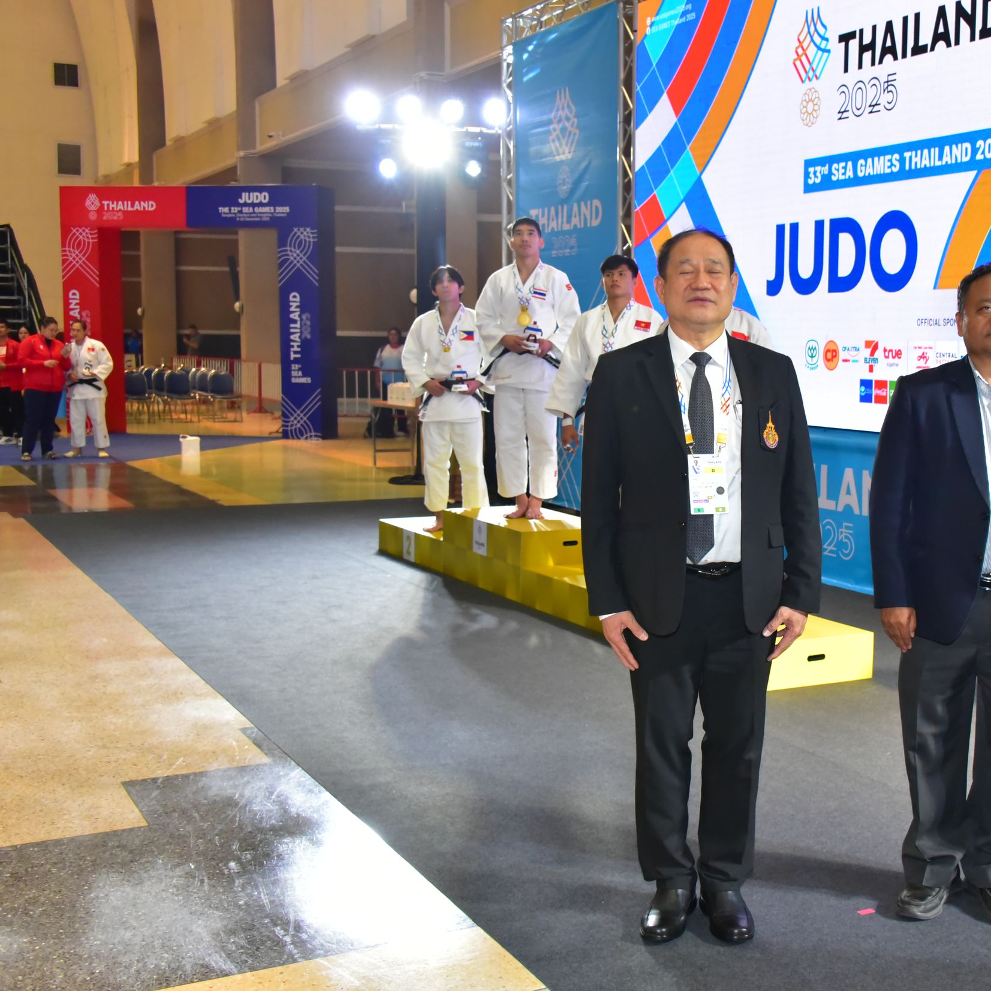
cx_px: 716
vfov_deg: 37.6
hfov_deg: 36.8
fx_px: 1458
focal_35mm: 45
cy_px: 493
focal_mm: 35
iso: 5000
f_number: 5.6
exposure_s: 1/160
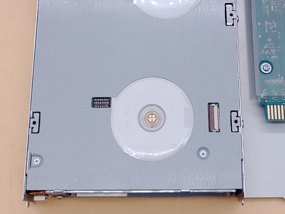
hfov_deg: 30.2
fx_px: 527
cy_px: 30
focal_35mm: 64
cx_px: 176
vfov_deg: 22.5
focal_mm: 4.36
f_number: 1.8
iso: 50
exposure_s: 1/123
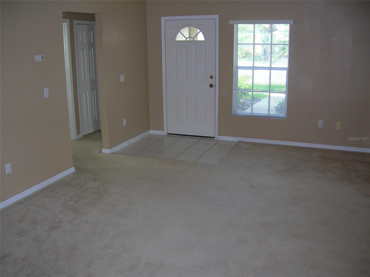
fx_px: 363
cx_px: 185
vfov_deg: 41.7
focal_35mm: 34
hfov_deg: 54.0
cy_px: 138
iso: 108
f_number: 2.9
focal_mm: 5.7
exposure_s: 1/60.1
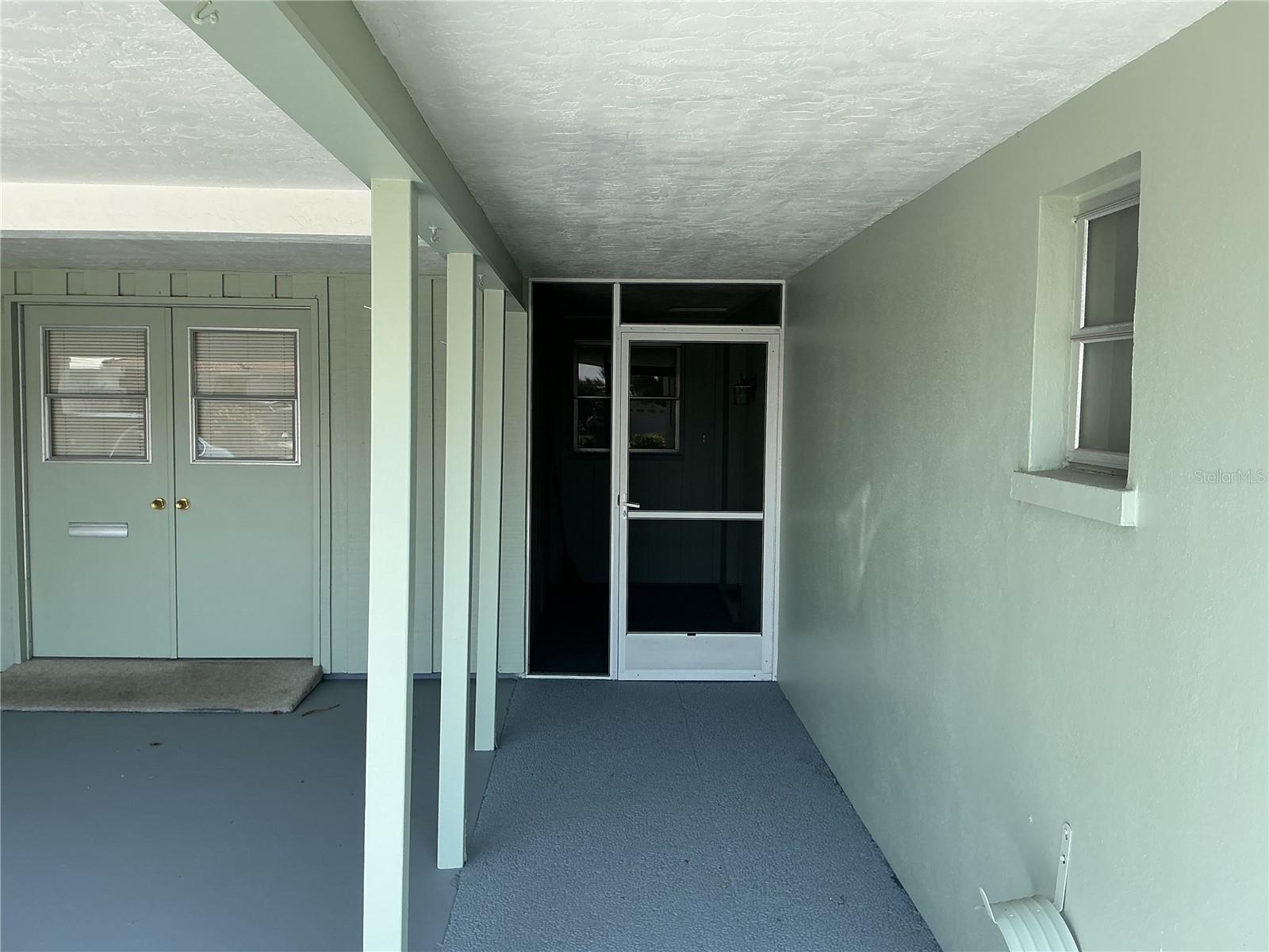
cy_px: 476
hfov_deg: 61.7
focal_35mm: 29
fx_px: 1063
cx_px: 634
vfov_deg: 48.2
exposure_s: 1/383
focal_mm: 3
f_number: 1.8
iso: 25
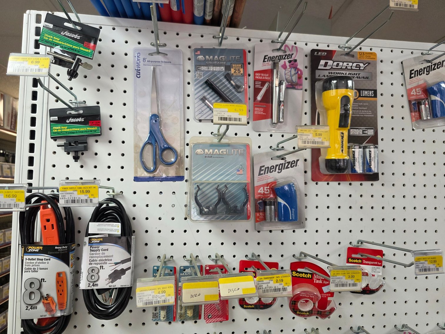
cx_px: 222
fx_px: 296
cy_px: 167
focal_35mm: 23
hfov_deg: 73.9
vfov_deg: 58.9
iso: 160
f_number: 1.7
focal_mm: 6.3
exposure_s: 1/120
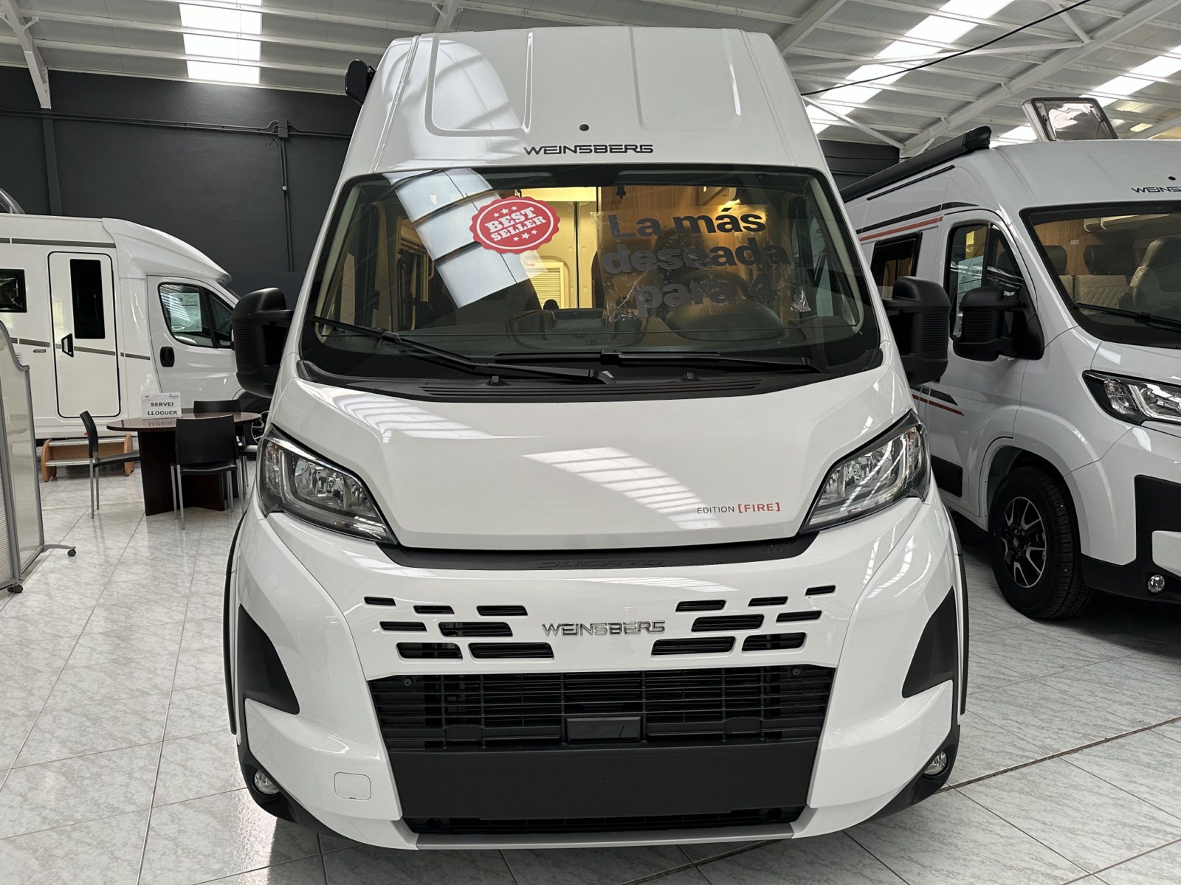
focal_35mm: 24
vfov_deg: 56.8
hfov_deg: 71.6
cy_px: 442
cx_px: 590
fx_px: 819
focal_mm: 6.86
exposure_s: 1/121
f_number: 1.78
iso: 200
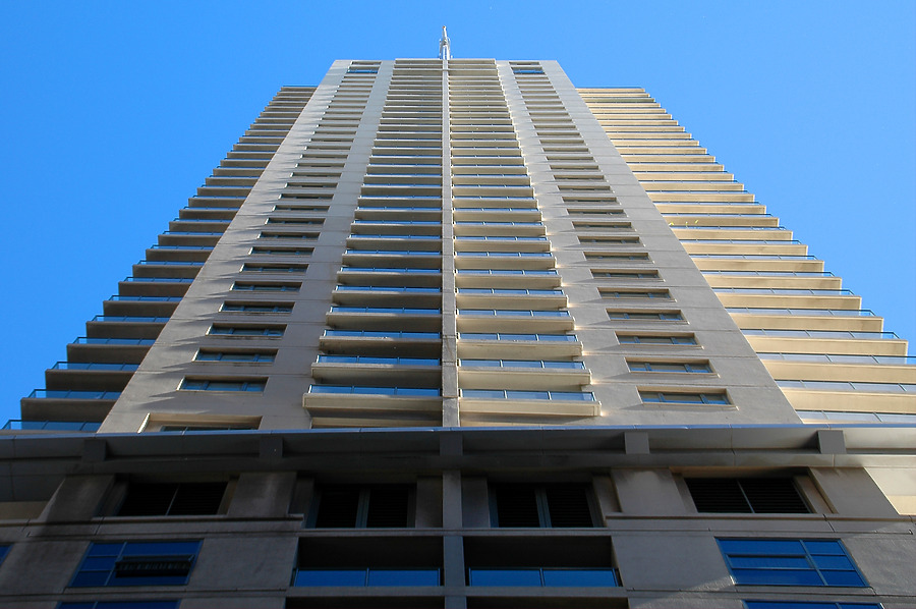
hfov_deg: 35.1
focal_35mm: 57
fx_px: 1449
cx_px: 458
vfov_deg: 23.7
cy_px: 304
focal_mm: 38
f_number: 7.1
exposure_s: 1/200
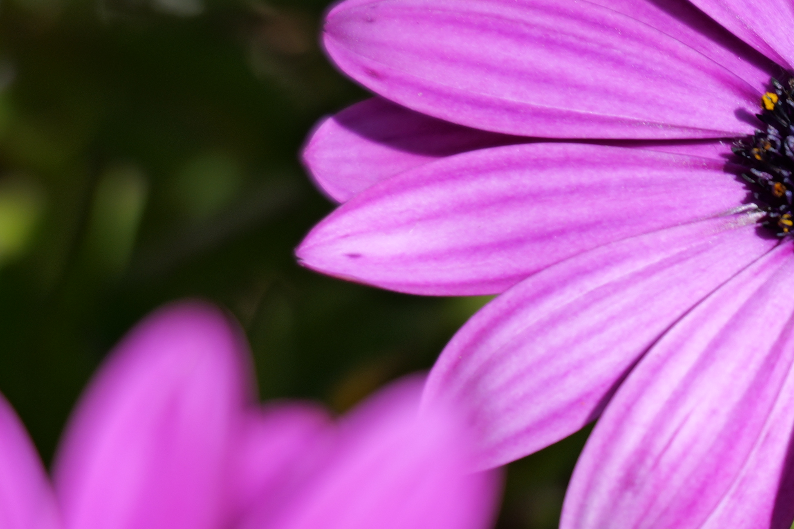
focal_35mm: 618
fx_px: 13627
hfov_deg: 3.3
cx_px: 945
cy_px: 213
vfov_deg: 2.2
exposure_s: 1/200
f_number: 8
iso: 100
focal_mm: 200
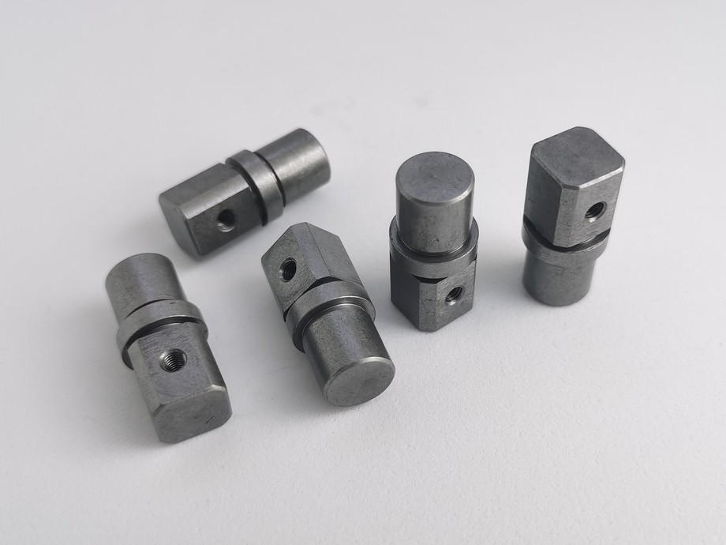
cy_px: 272
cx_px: 363
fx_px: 881
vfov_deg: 34.3
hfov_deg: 44.8
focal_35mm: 42
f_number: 1.8
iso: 50
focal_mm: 5.58
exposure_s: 1/529
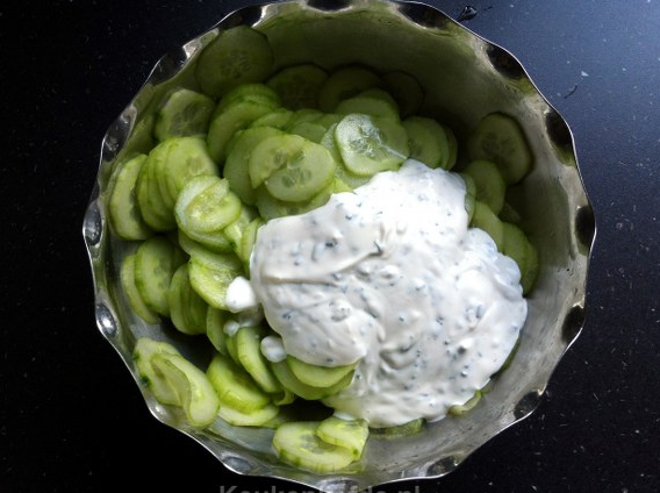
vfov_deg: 38.6
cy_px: 251
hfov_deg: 50.2
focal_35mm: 37
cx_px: 320
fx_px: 704
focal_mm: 3.85
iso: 80
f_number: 2.8
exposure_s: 1/60
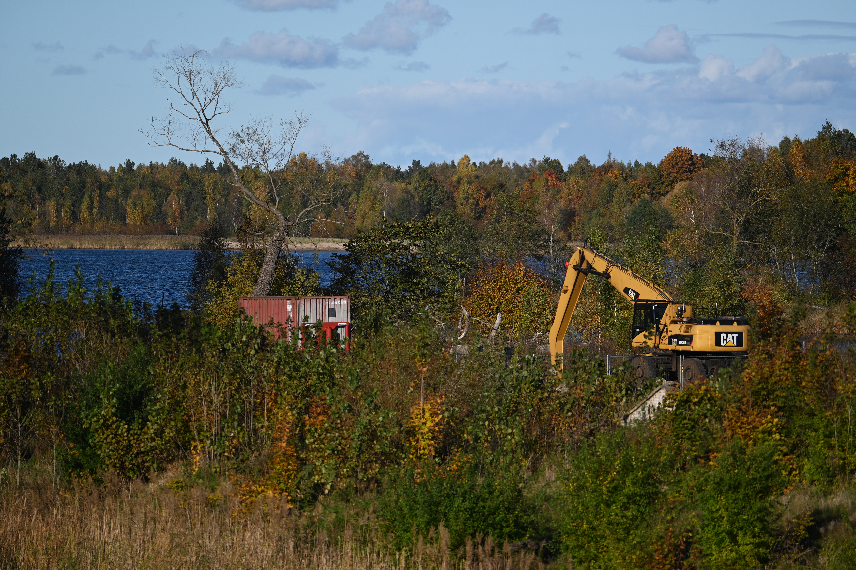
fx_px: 5703
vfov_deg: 5.7
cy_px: 285
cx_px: 428
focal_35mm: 240
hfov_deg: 8.6
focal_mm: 240
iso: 100
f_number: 5.3
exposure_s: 1/1000
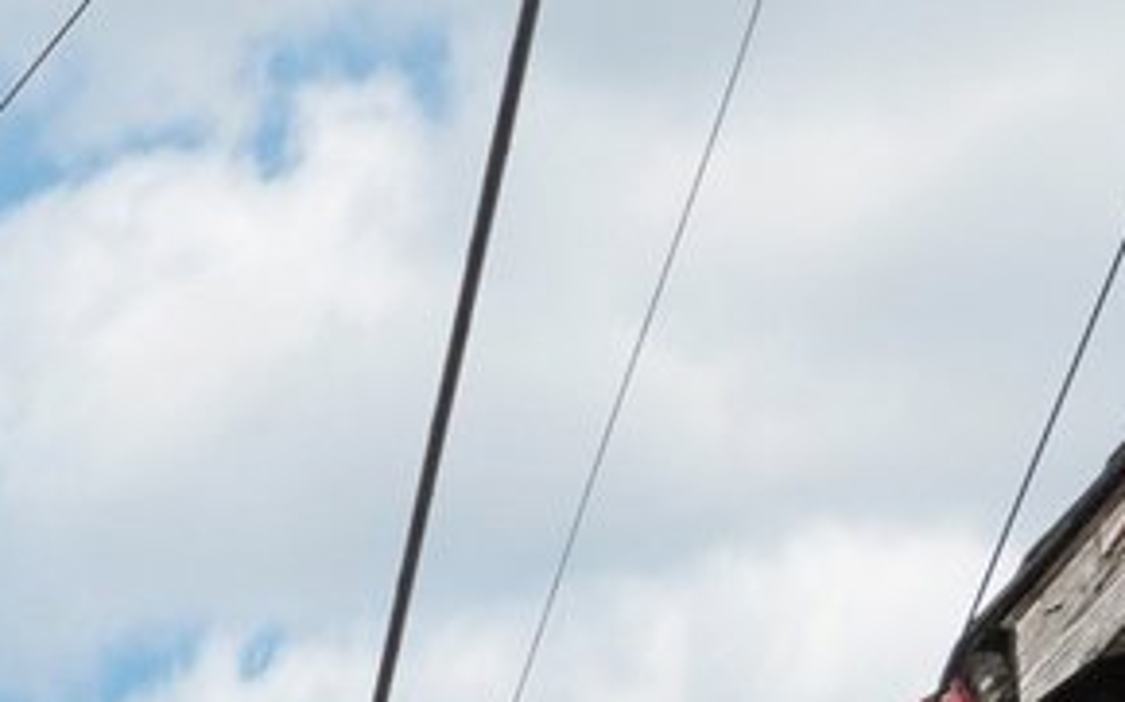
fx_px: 3525
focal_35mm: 115
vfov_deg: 9.0
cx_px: -2556
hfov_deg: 10.3
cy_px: 2182
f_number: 8
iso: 400
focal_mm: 16
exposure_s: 1/500
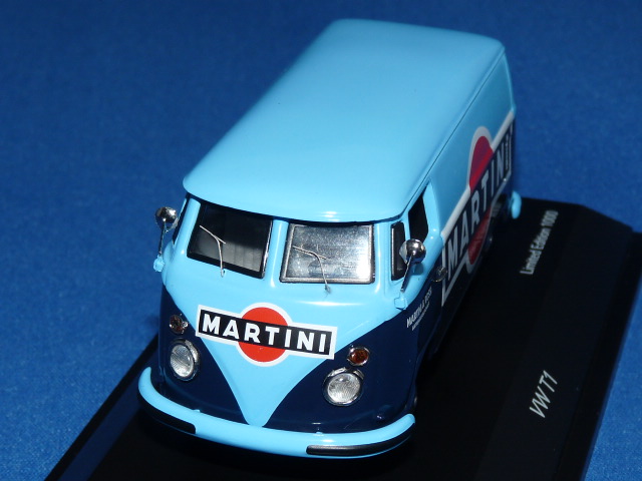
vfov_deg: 14.9
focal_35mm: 99
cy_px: 240
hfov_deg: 19.8
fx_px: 1836
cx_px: 321
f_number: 4
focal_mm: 9.9
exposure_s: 1/30
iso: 100
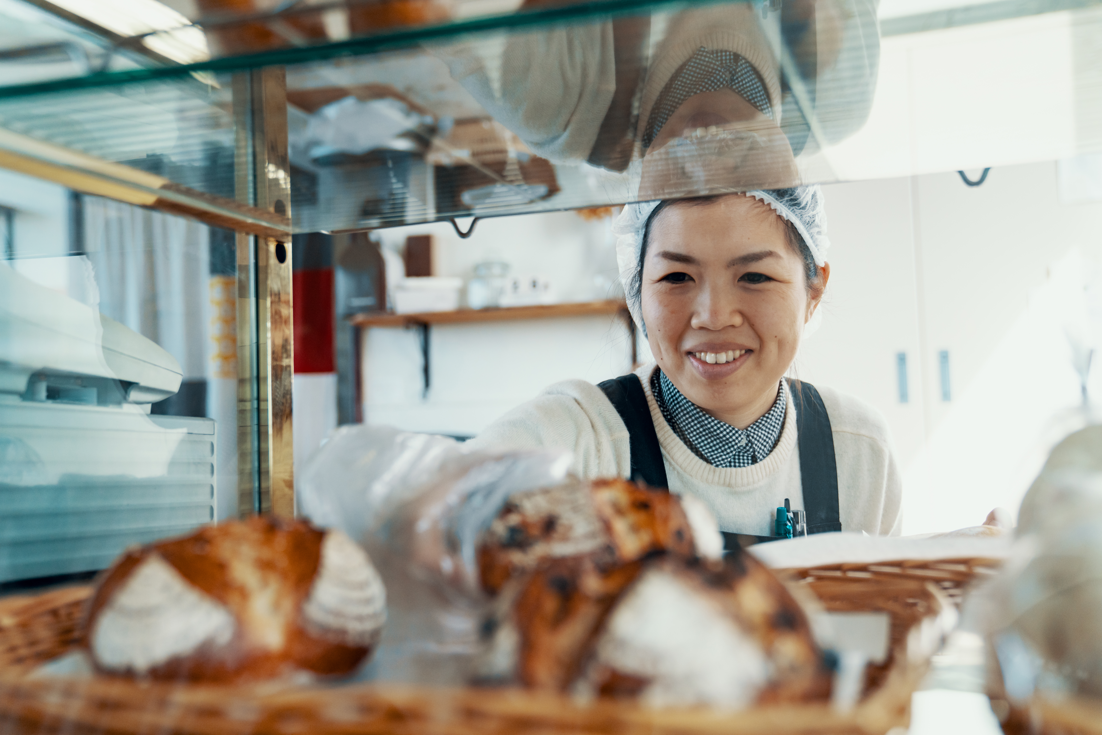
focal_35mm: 39
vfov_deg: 34.2
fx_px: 1194
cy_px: 368
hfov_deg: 49.5
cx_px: 551
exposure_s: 1/1000
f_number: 2.8
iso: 800
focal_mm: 39
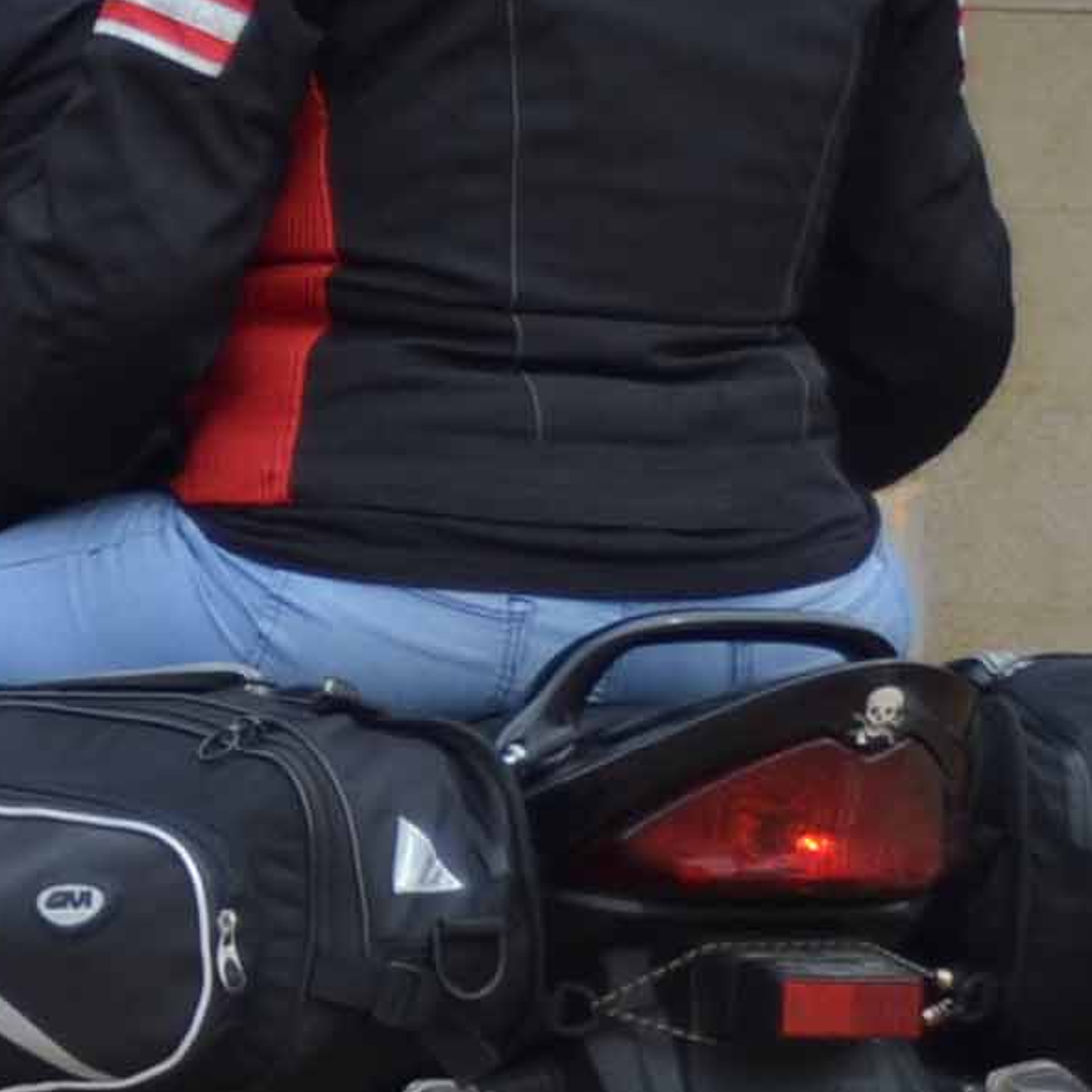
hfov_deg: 4.8
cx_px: -2801
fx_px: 12063
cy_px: 41
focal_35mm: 338
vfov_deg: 5.2
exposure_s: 1/125
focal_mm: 34
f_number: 5.6
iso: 100
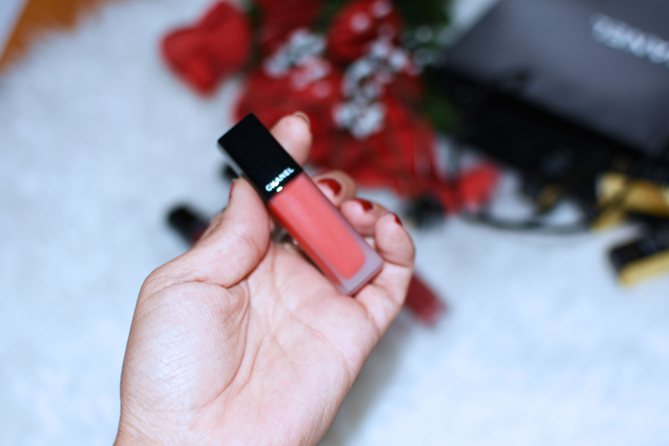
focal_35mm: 52
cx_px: 334
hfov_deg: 37.9
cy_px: 223
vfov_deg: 25.8
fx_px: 976
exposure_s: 1/60
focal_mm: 35
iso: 100
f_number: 2.8
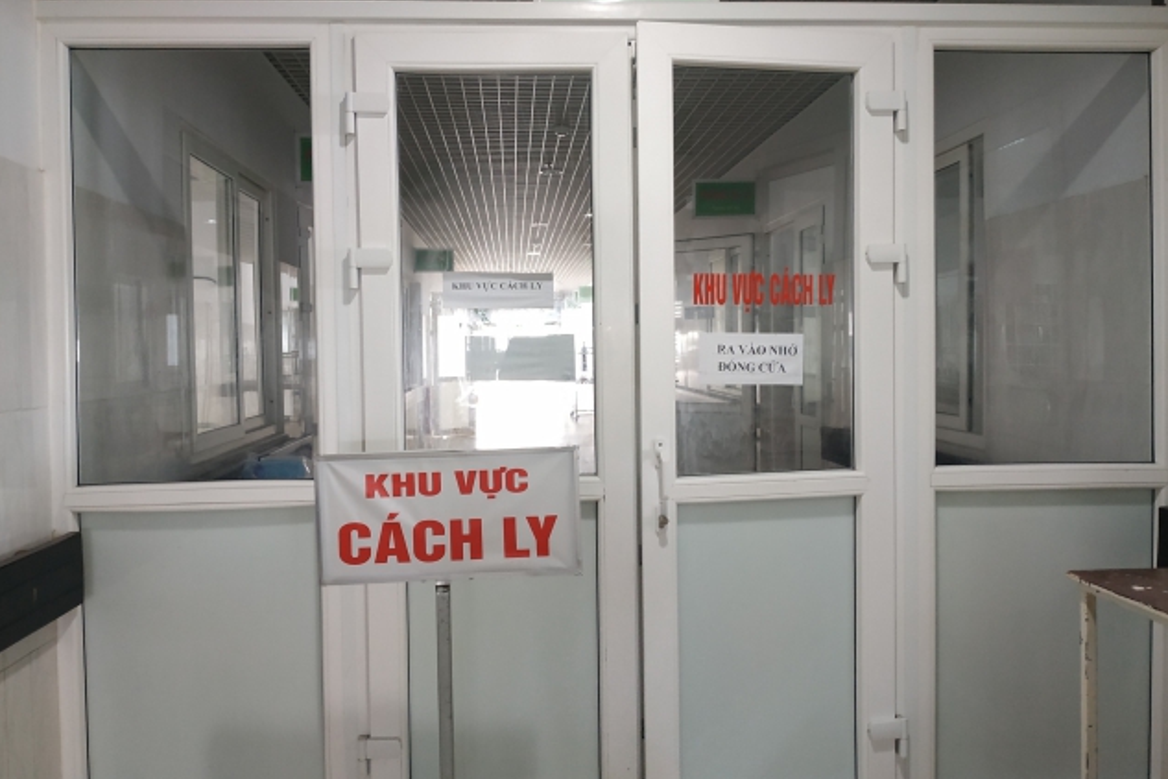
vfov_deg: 49.4
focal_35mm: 26
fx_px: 843
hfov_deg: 69.4
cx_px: 592
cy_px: 338
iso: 400
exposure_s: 1/20
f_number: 1.9
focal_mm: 3.94
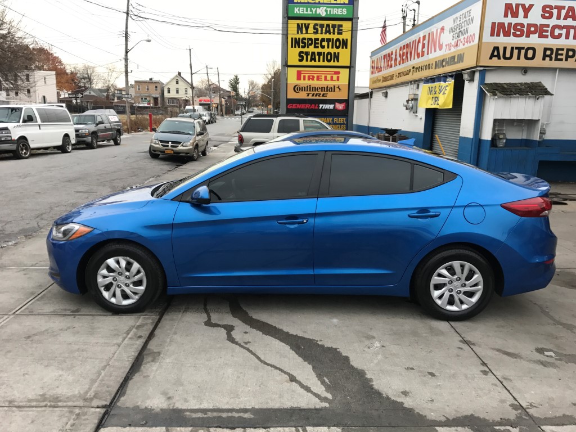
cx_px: 288
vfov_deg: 49.7
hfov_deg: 63.4
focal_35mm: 28
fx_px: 466
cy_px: 216
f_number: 1.8
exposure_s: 1/120
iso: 40
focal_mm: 3.99
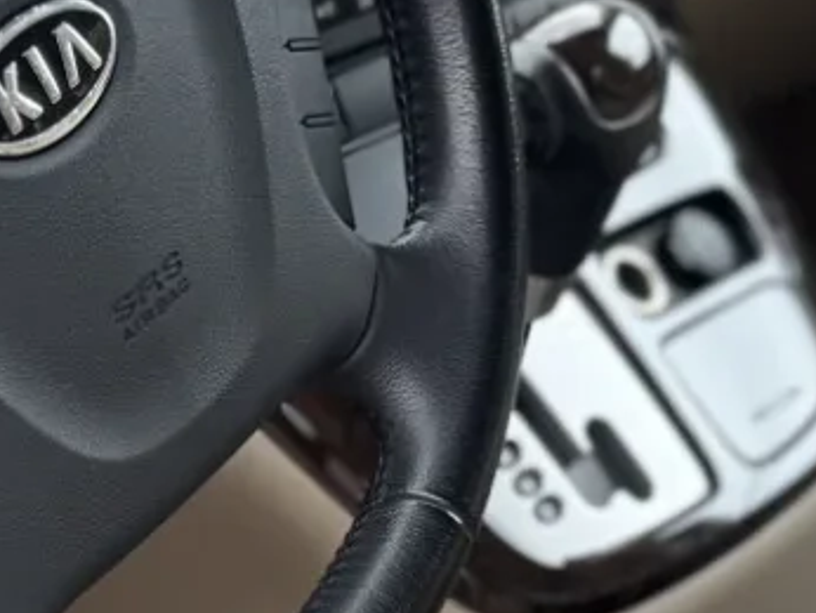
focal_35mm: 133
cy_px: 740
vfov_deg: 11.0
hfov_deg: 14.5
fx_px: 3137
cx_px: -66
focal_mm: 6.76
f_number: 1.78
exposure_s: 1/121
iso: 64
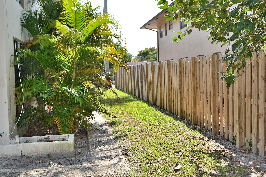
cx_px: 142
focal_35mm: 39
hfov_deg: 49.5
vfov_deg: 34.2
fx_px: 288
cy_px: 87
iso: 100
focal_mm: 22
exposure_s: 1/200
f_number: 7.1
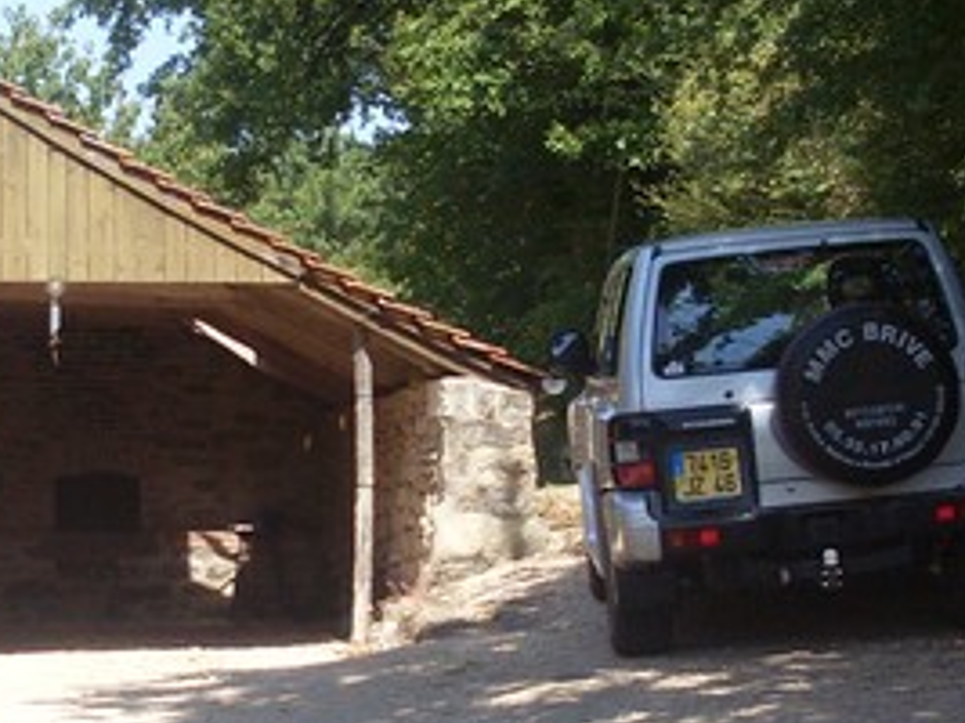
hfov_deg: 17.2
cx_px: 293
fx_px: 3177
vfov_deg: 13.0
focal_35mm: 114
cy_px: 416
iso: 80
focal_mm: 6.3
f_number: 7.7
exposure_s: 1/125
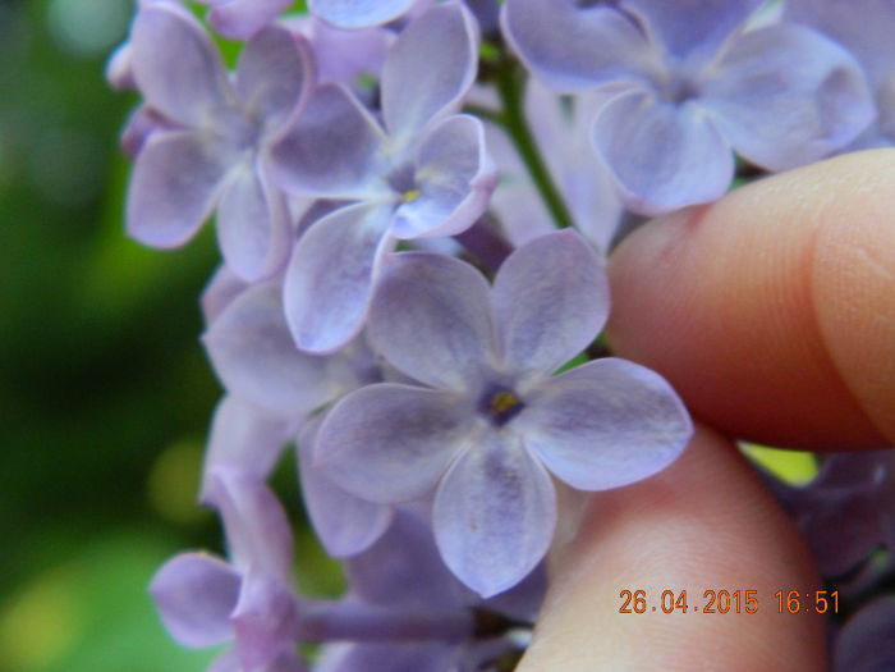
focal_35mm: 103
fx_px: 2663
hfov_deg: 19.1
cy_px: 336
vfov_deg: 14.4
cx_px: 448
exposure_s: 1/160
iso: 400
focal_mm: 18.6
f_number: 4.5
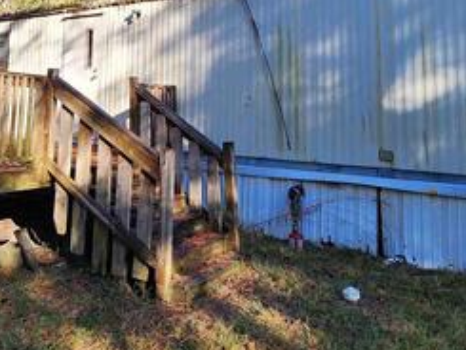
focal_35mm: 34
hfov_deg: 53.1
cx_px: 164
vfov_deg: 39.6
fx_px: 458
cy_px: 55
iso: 50
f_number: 2.2
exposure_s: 1/249
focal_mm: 2.2
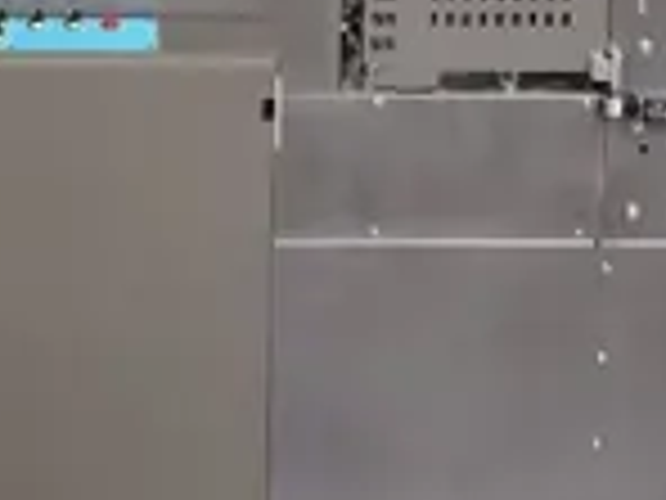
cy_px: -23
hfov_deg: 20.7
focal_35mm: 94
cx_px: 144
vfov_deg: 15.4
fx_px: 1809
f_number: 2.2
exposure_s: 1/33
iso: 80
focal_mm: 4.15
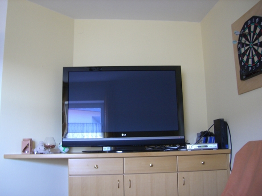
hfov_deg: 49.0
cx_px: 131
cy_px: 98
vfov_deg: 37.7
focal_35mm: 38
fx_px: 288
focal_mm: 6.2
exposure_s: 1/8
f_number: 2.7
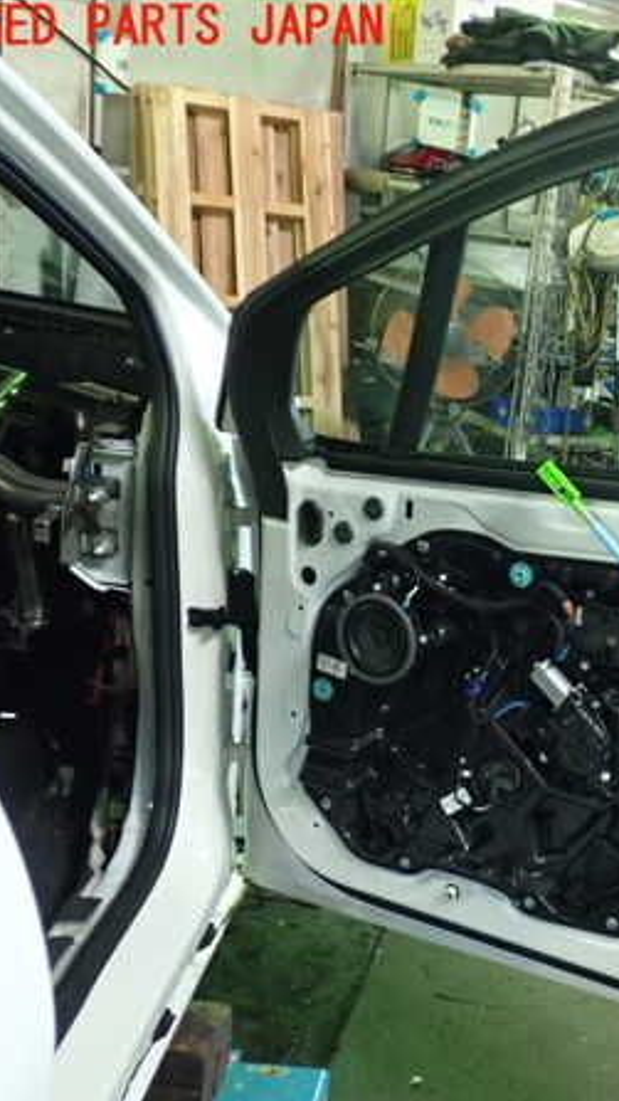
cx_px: 676
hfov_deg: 25.2
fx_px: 1283
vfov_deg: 46.4
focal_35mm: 44
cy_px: 553
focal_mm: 5.4
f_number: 2.3
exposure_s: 1/30
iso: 400
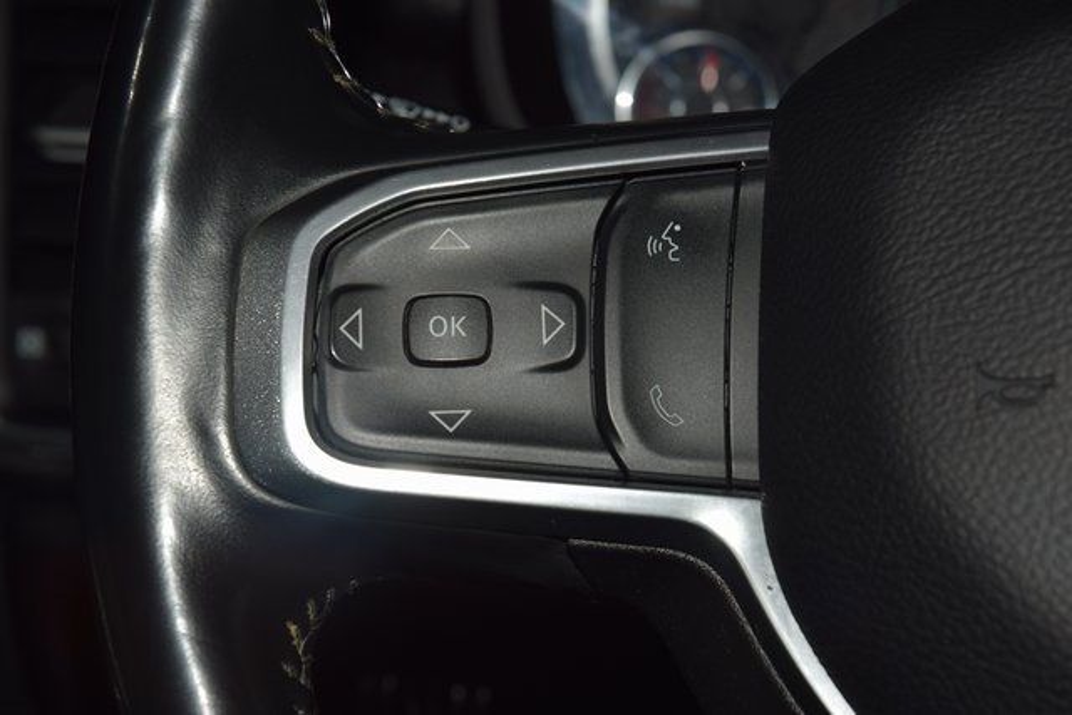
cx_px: 536
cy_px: 358
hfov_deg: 19.5
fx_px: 3127
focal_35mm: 105
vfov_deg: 13.0
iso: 100
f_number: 8
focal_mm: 70
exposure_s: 1/125
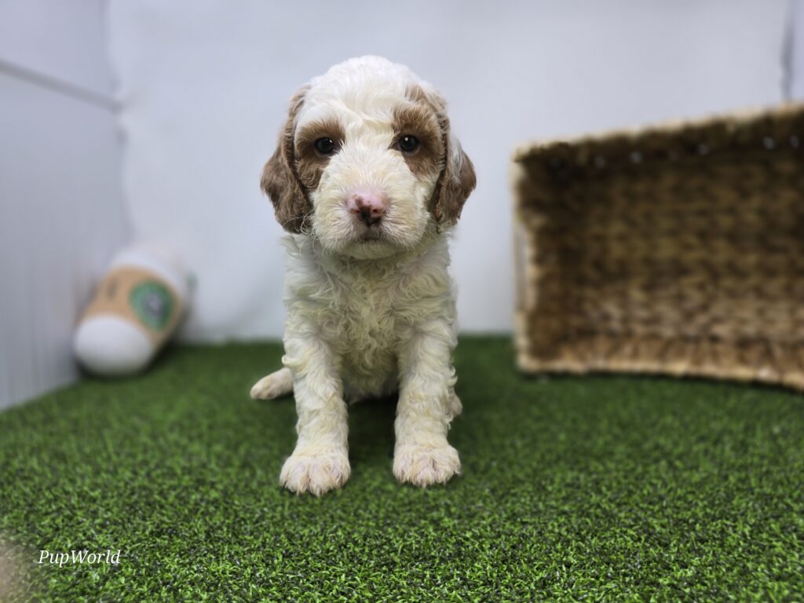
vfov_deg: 58.9
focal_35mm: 23
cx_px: 402
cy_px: 302
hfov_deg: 73.9
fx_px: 534
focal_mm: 6.3
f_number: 1.7
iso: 50
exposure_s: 1/120
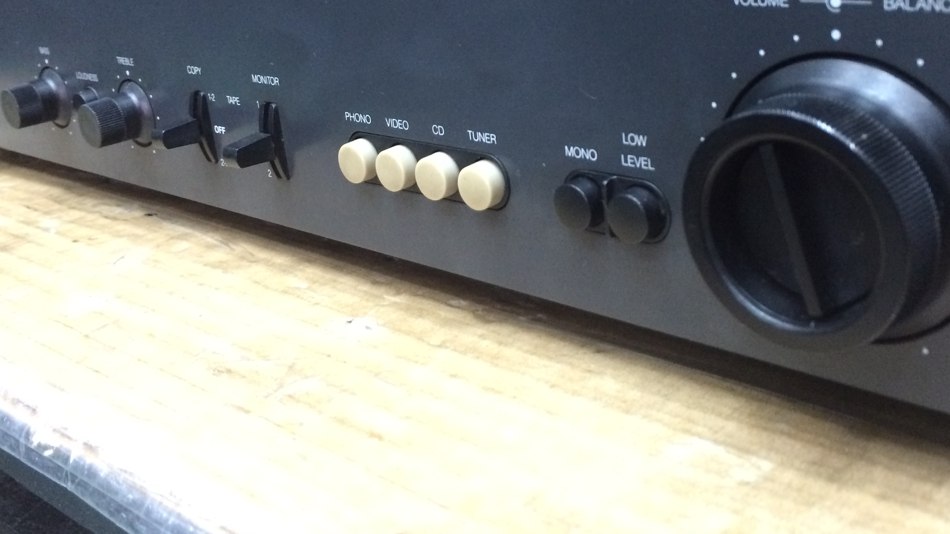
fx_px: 1108
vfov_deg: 26.6
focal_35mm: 44
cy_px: 109
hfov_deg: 46.4
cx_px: 509
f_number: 2.2
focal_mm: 4.15
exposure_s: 1/33
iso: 320
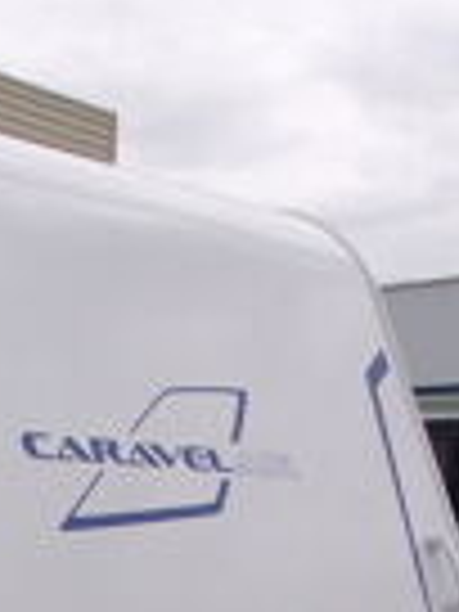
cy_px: 756
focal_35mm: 88
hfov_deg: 16.2
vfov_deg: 20.6
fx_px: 1556
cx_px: -72
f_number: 11.7
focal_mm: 4.5
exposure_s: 1/150
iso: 80
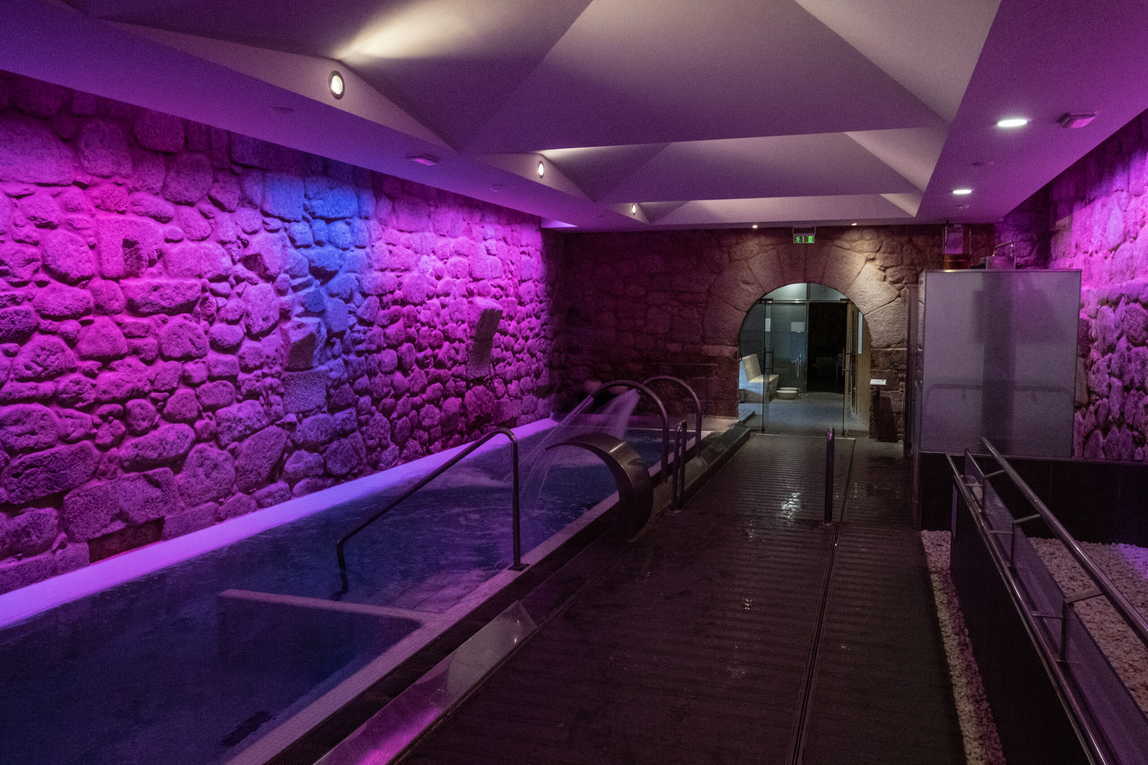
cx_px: 574
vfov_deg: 47.9
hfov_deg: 67.4
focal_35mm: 27
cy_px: 382
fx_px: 861
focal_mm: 18
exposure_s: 1/30
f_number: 8
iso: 2500
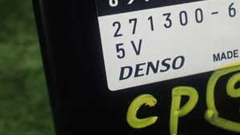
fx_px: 420
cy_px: 3
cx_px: 183
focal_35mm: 66
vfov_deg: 17.9
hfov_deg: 31.3
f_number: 2.3
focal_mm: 5.4
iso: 500
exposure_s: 1/125
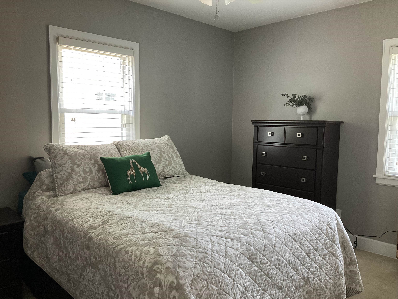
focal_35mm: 29
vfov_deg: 48.2
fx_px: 333
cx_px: 199
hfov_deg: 61.7
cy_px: 150
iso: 100
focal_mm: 3
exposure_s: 1/60
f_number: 1.8
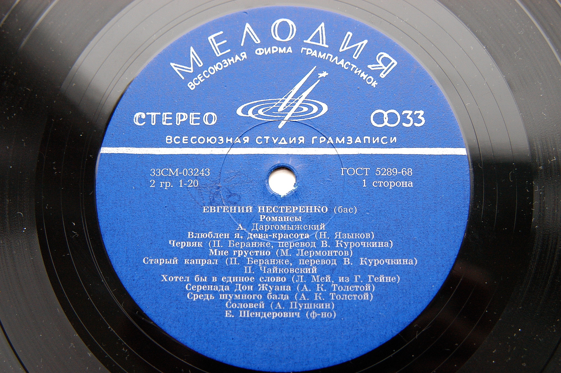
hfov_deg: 37.9
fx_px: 817
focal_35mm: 52
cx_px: 280
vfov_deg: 25.7
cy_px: 186
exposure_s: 1/60
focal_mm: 35
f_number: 4
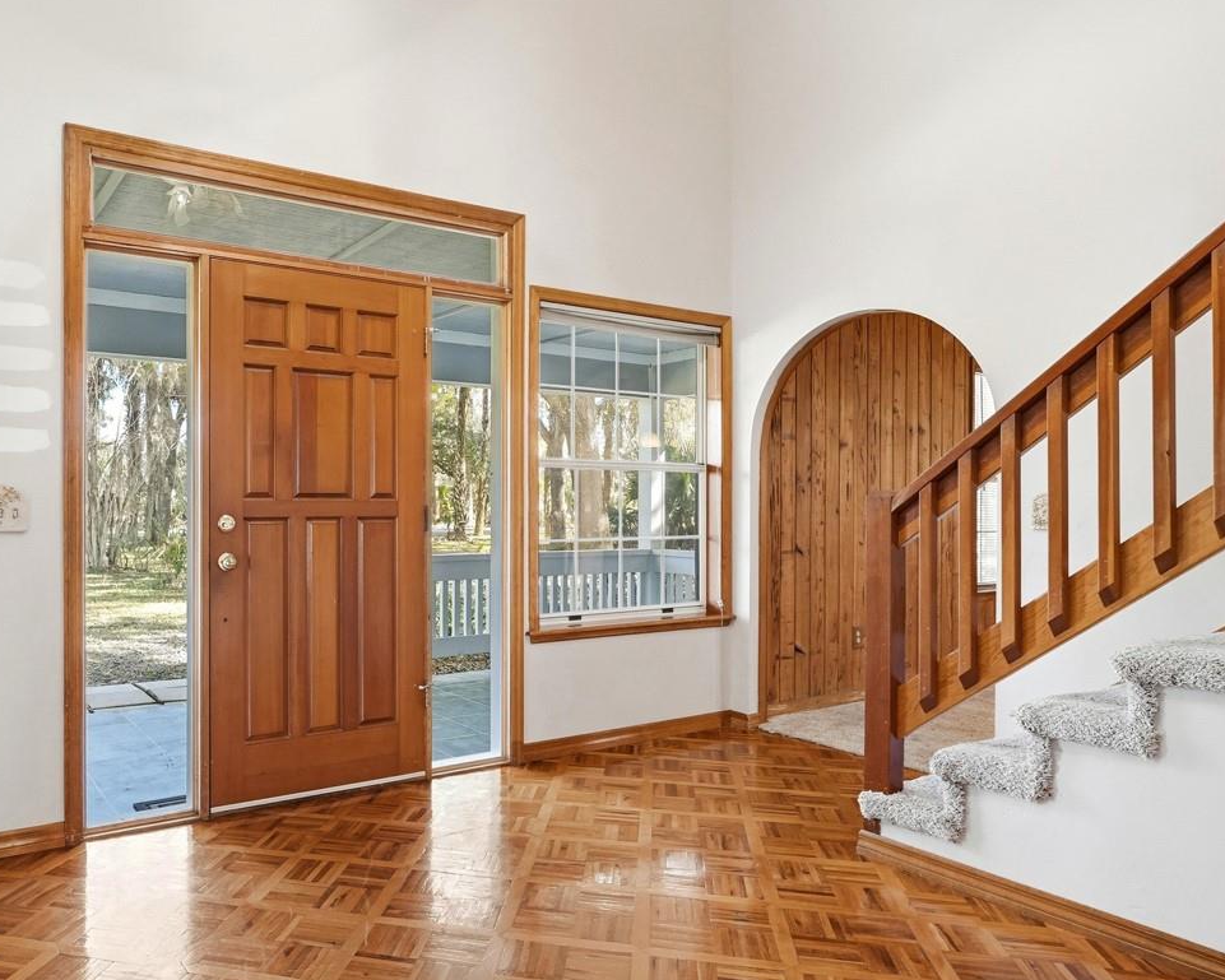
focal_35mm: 25
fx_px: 906
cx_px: 432
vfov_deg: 56.8
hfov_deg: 66.7
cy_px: 508
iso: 2500
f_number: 8
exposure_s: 1/800
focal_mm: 16
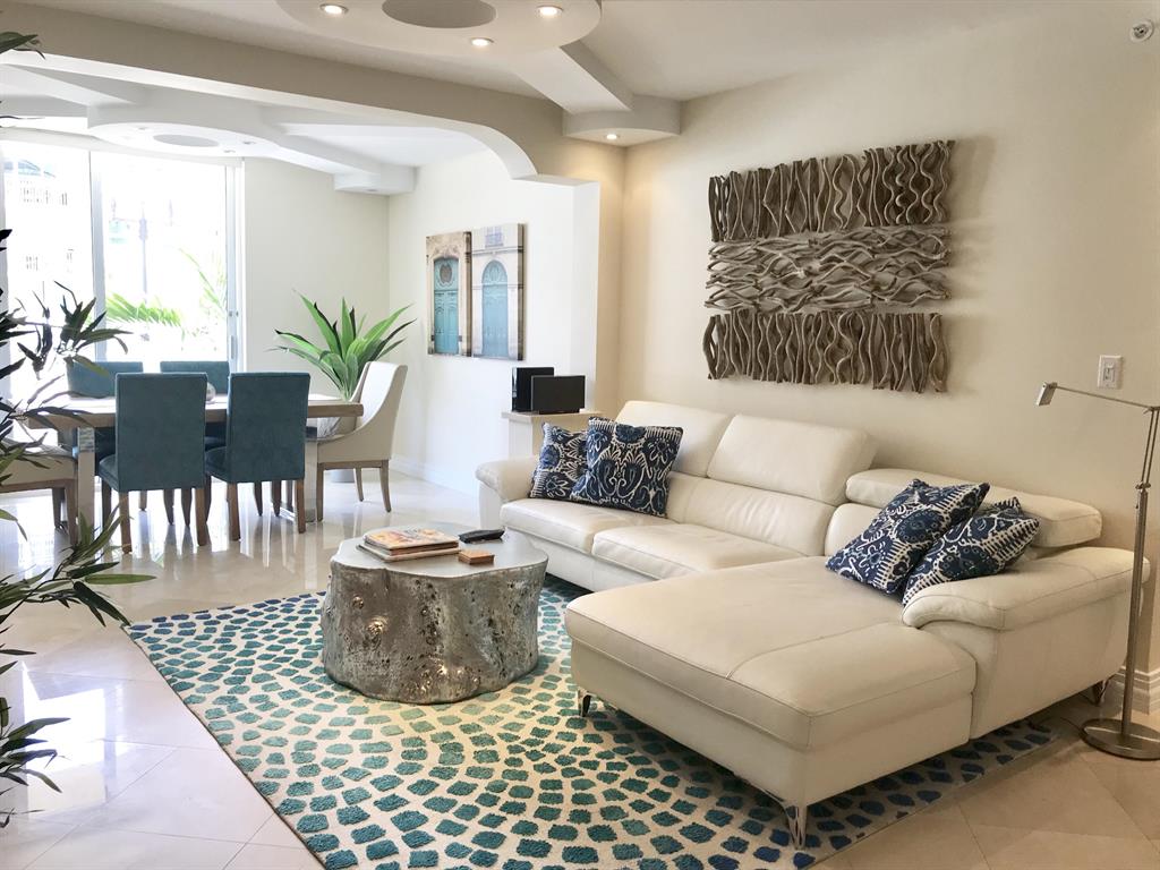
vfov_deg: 49.7
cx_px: 580
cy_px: 435
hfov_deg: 63.4
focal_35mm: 28
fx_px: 938
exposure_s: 1/60
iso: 25
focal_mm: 3.99
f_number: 1.8
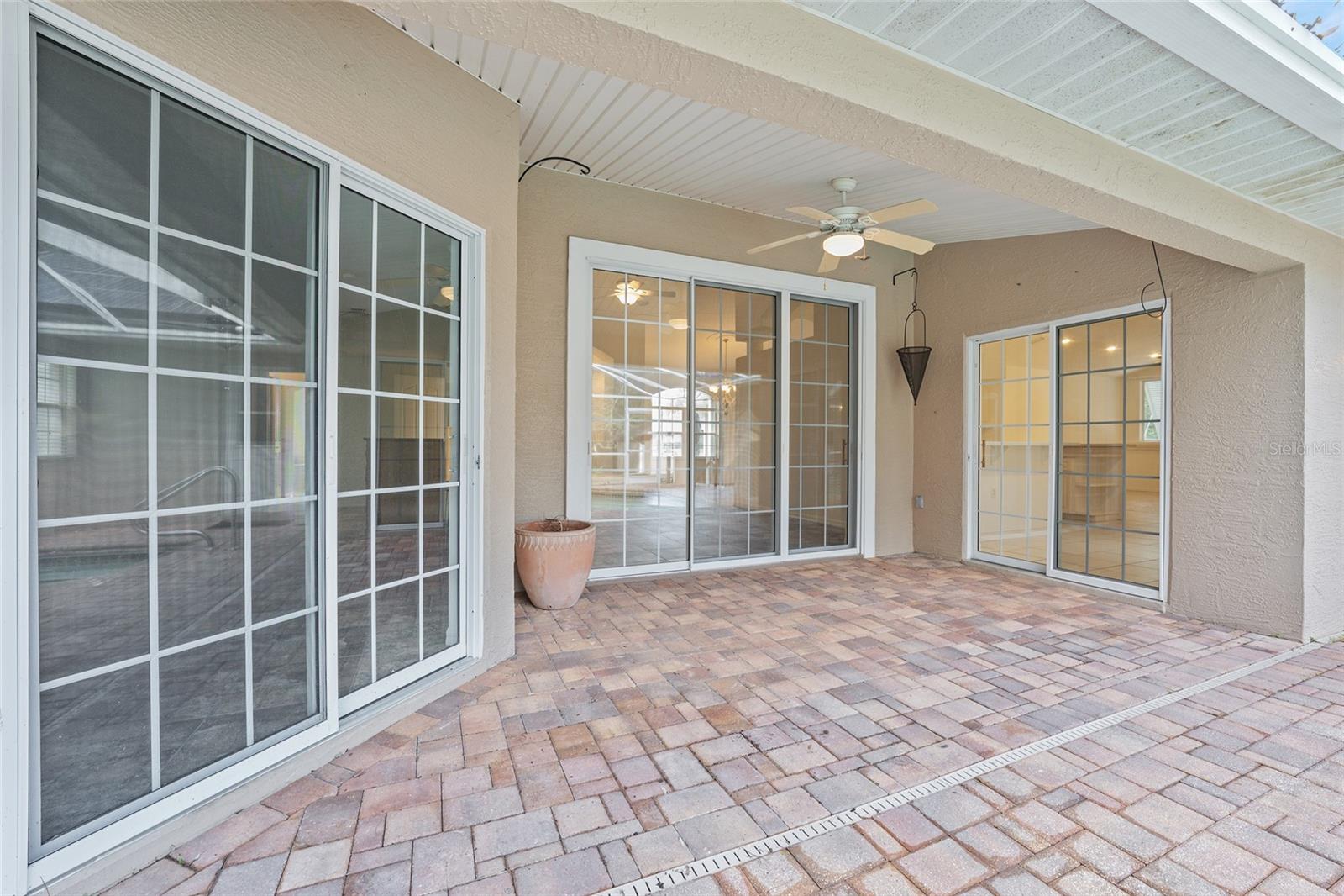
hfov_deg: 104.3
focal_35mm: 14
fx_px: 523
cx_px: 672
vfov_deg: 81.2
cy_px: 448
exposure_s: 1/8
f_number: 7.1
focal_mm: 14
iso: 400
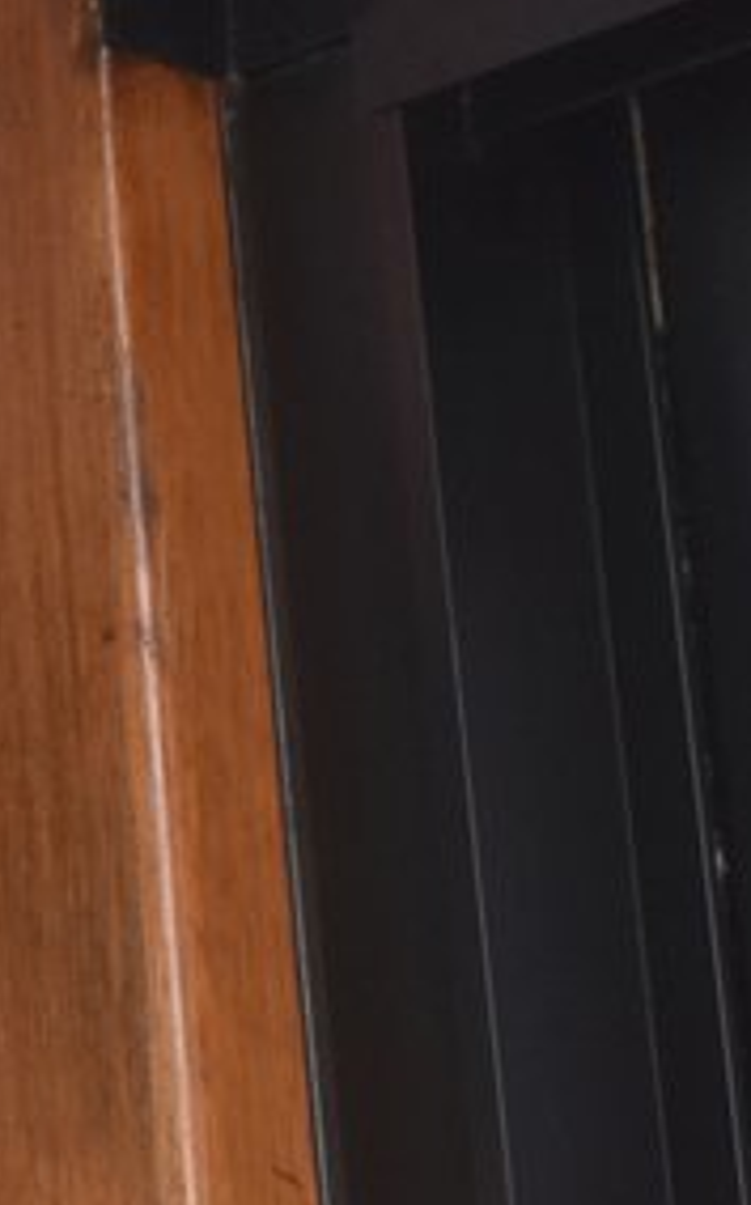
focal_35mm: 220
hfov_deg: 5.7
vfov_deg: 9.5
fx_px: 7219
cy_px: 199
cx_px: -1154
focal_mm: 34
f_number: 8
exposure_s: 1/400
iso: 800
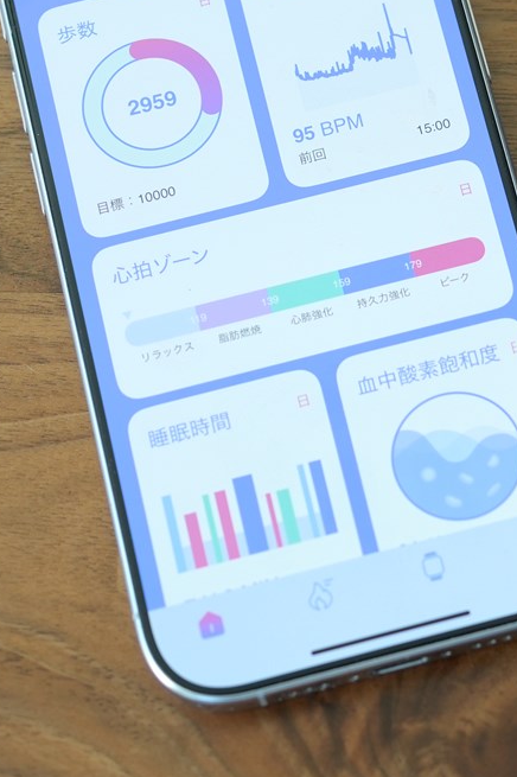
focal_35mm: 132
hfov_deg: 10.3
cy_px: 195
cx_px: 457
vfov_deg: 15.5
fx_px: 2846
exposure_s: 1/80
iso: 400
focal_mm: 45
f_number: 4
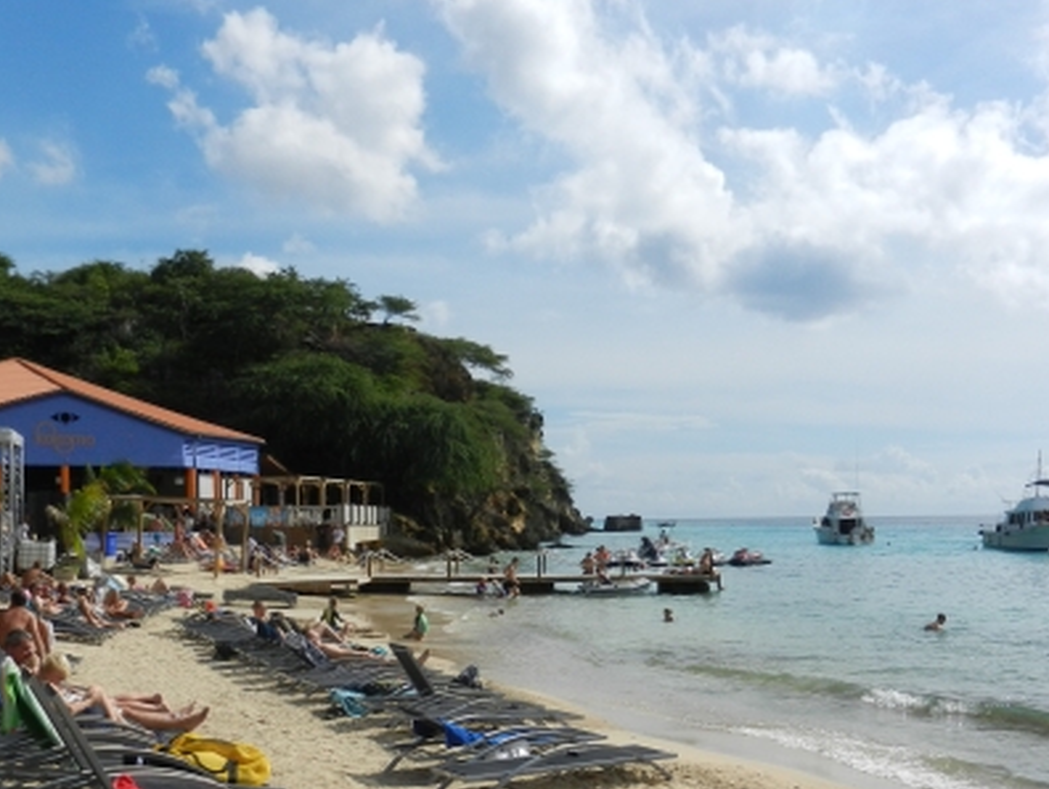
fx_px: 1244
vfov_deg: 34.7
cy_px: 553
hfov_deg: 45.7
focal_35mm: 41
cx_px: 532
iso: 160
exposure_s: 1/1000
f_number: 7
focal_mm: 4.5
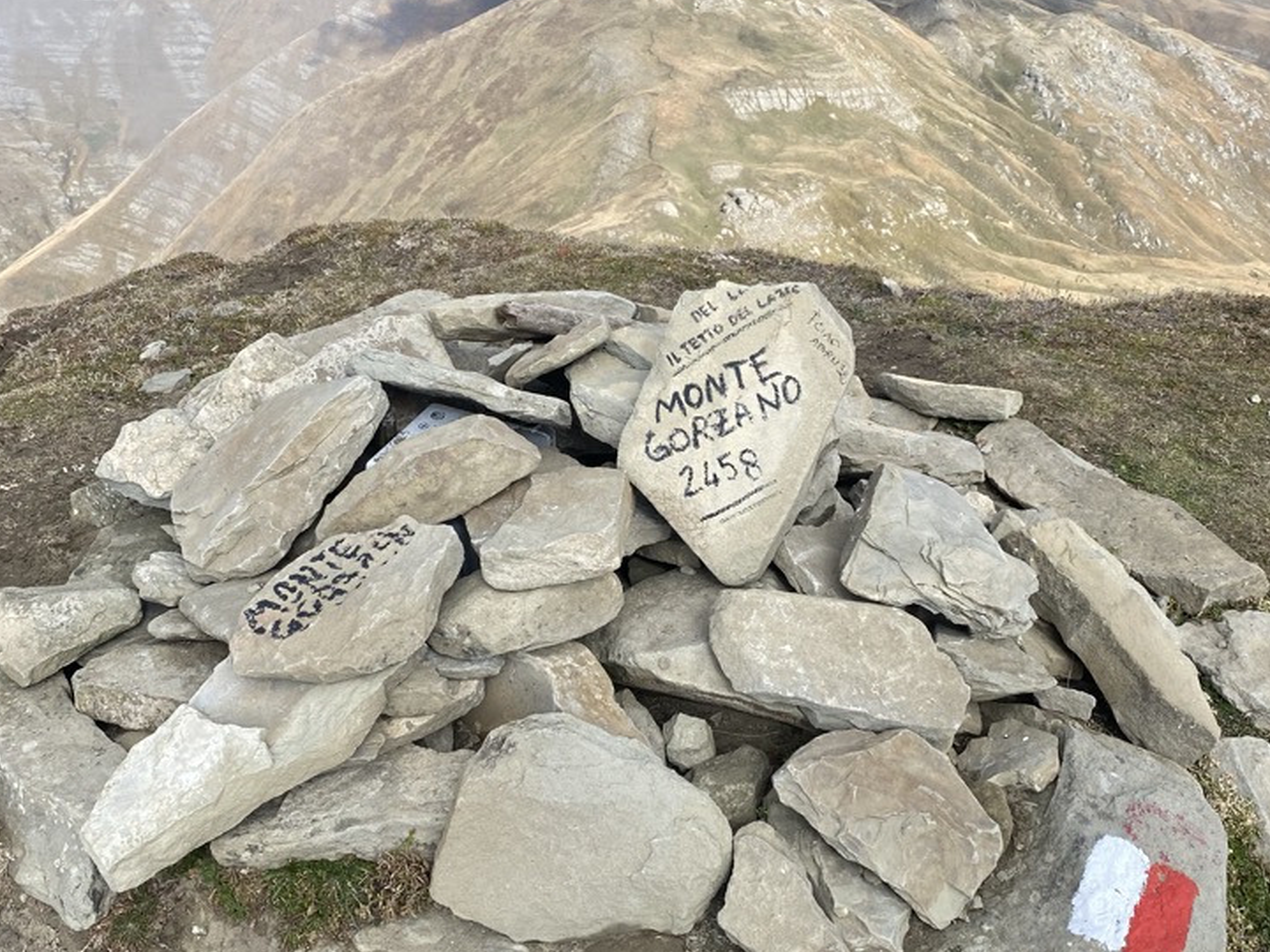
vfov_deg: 38.6
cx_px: 656
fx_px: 1357
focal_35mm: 37
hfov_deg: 50.1
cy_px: 539
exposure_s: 1/2625
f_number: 1.8
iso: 32
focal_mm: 4.25
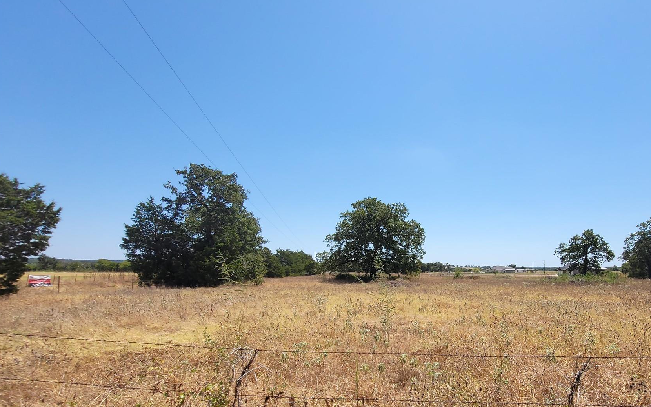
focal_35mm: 17
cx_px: 398
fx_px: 302
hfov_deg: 92.8
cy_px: 279
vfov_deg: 65.8
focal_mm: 2.2
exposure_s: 1/2010
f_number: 2.2
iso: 64
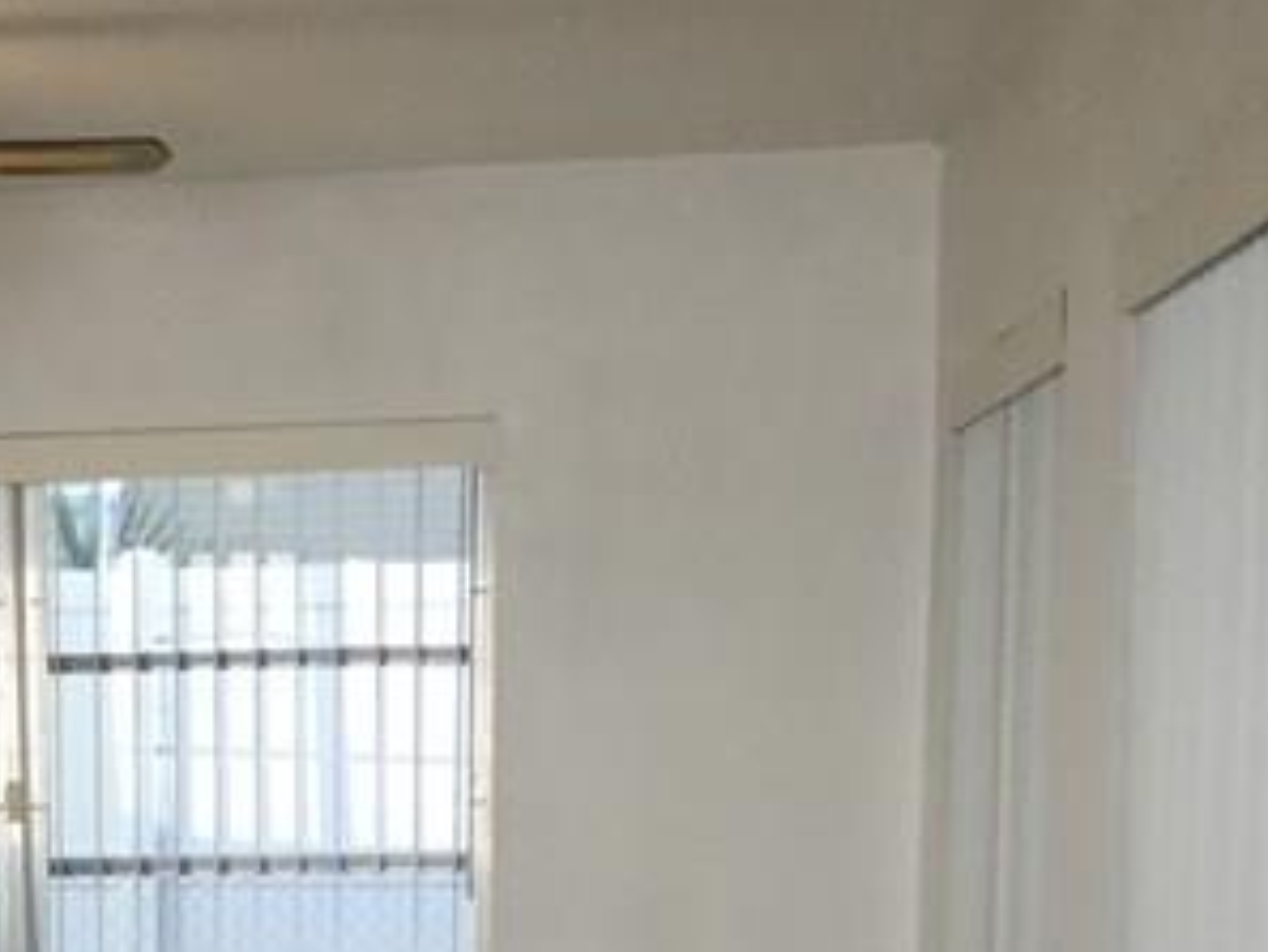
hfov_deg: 17.6
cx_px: -231
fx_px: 3921
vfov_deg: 13.4
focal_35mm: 107
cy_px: 1212
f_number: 2.4
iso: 32
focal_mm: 3.3
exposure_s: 1/30
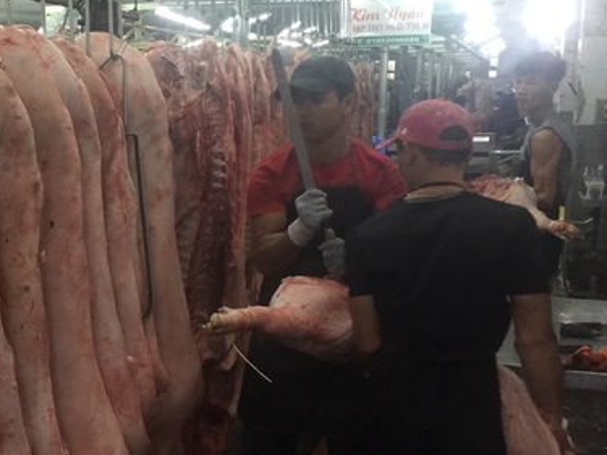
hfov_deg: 33.6
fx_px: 947
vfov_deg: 27.0
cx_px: 55
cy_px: 236
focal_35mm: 54
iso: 160
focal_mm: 4.15
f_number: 2.2
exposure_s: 1/33
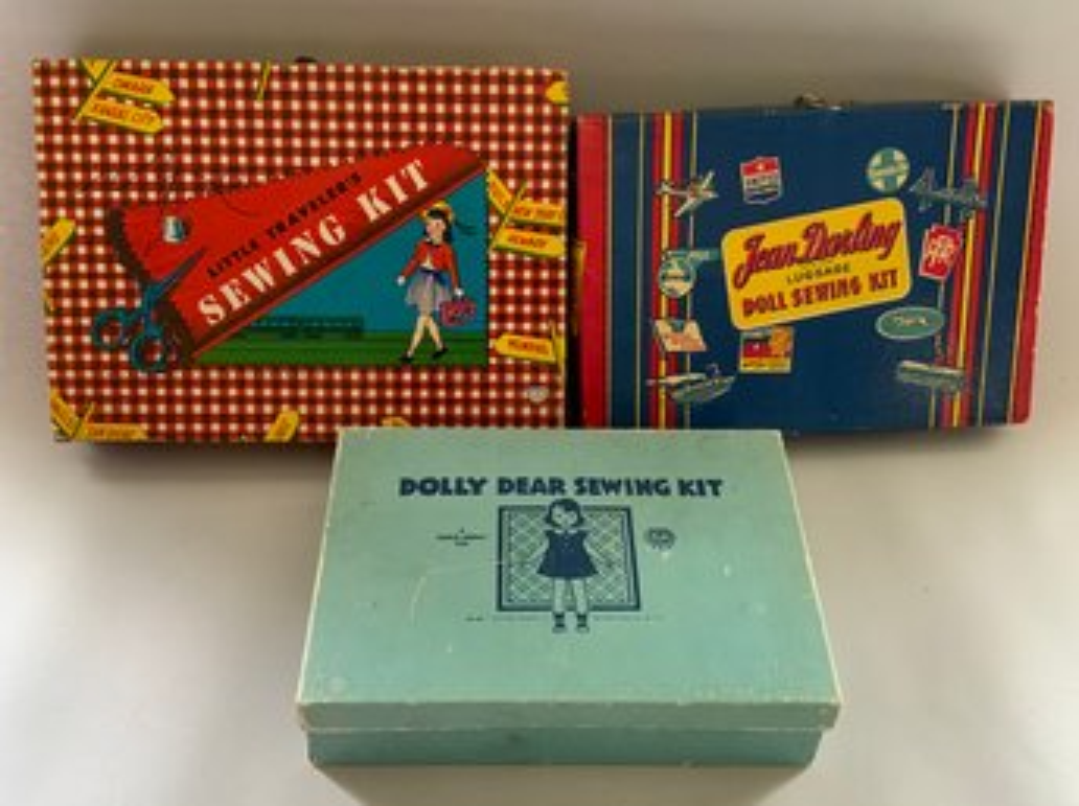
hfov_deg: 61.7
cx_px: 540
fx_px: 903
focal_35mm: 29
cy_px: 403
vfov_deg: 48.1
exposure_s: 1/60
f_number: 1.8
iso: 64
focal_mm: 3
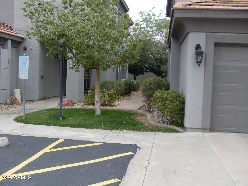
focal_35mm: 38
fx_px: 272
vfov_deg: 37.7
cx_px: 124
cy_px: 93
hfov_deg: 49.0
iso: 80
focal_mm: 6.3
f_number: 2.8
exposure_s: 1/125
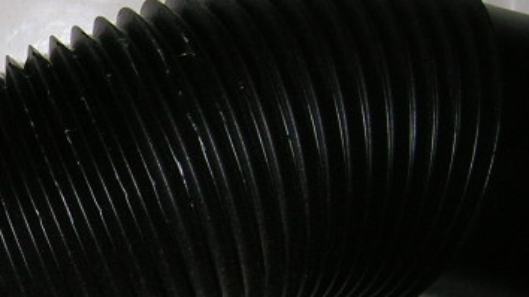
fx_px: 1501
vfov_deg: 11.3
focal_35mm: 107
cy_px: 206
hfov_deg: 18.9
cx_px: -103
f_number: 2.9
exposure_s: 1/60.1
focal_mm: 5.7
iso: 50
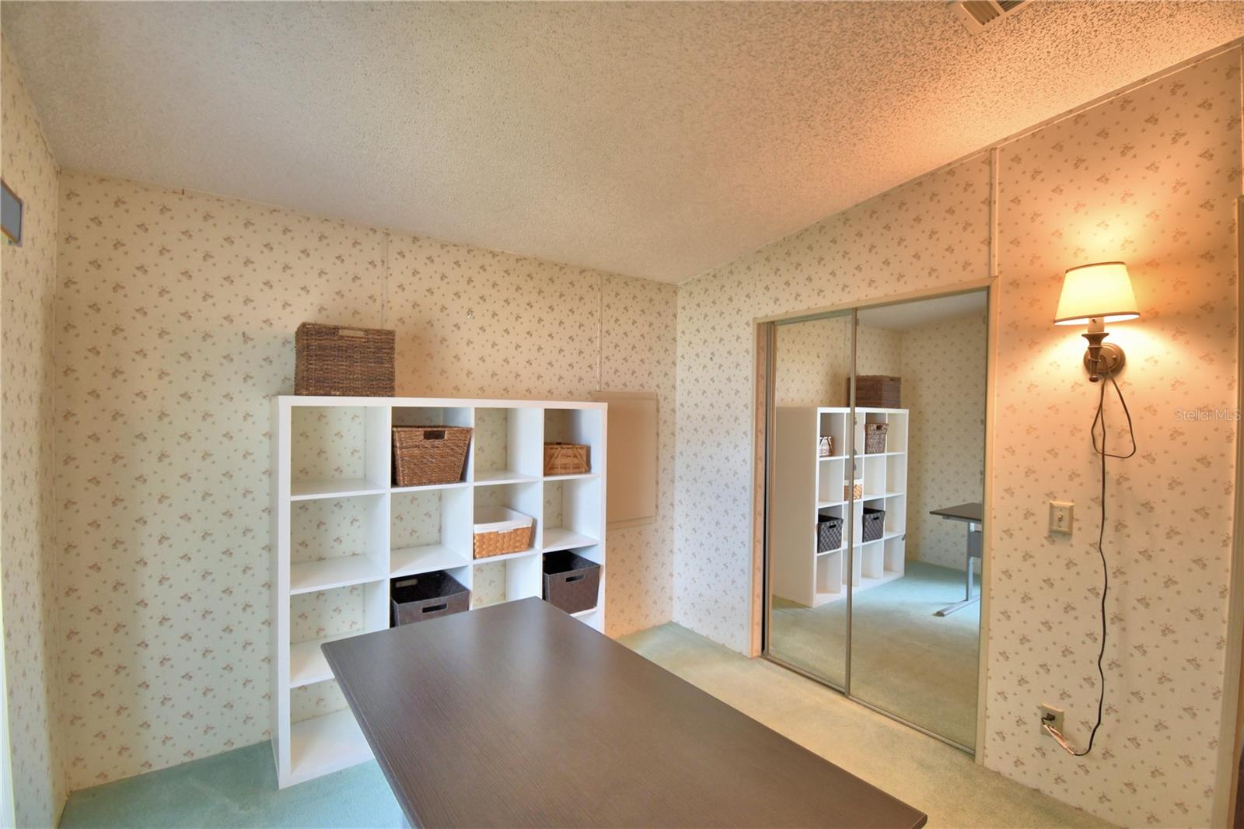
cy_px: 414
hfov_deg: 100.4
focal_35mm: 15
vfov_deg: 77.3
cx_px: 622
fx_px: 518
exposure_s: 1/30
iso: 400
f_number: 4.5
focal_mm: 10
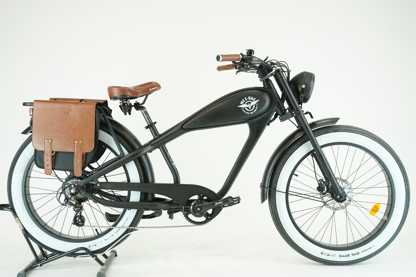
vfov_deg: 29.2
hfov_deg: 42.7
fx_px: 532
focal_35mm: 46
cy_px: 138
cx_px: 208
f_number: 5
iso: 1600
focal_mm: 46
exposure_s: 1/200
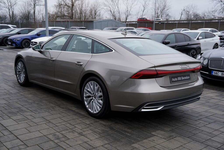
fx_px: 249
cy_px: 75
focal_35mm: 40
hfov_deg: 48.5
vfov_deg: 33.4
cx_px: 112
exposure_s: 1/100
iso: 100
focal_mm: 40
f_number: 4.5
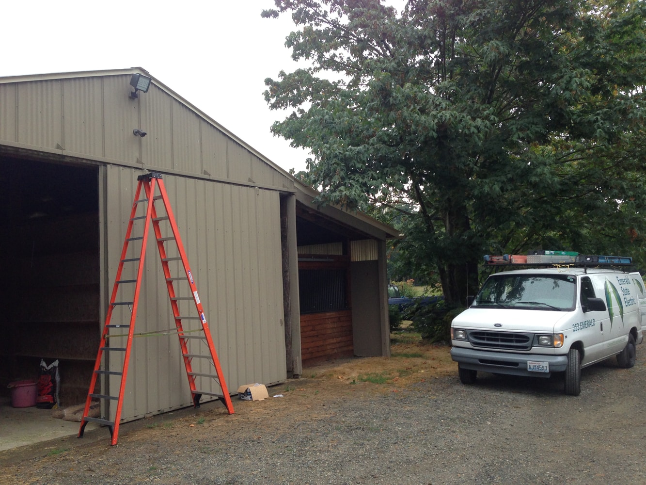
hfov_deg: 55.3
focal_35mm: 33
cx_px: 323
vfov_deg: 43.0
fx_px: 616
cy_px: 242
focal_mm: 4.13
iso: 100
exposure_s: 1/120
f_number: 2.4
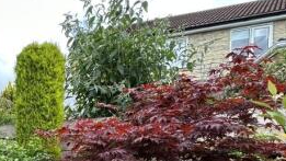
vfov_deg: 29.4
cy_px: 198
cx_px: -10
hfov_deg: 46.7
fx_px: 258
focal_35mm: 34
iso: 40
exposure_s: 1/387
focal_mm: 2.22
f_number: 2.2
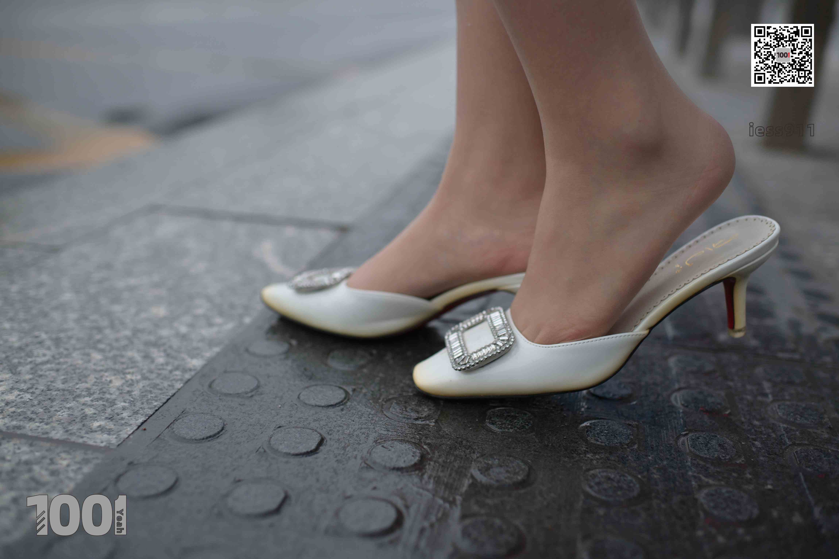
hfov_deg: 54.4
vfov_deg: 37.9
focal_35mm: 35
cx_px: 420
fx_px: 816
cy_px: 280
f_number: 2.2
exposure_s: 1/200
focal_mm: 35
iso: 360
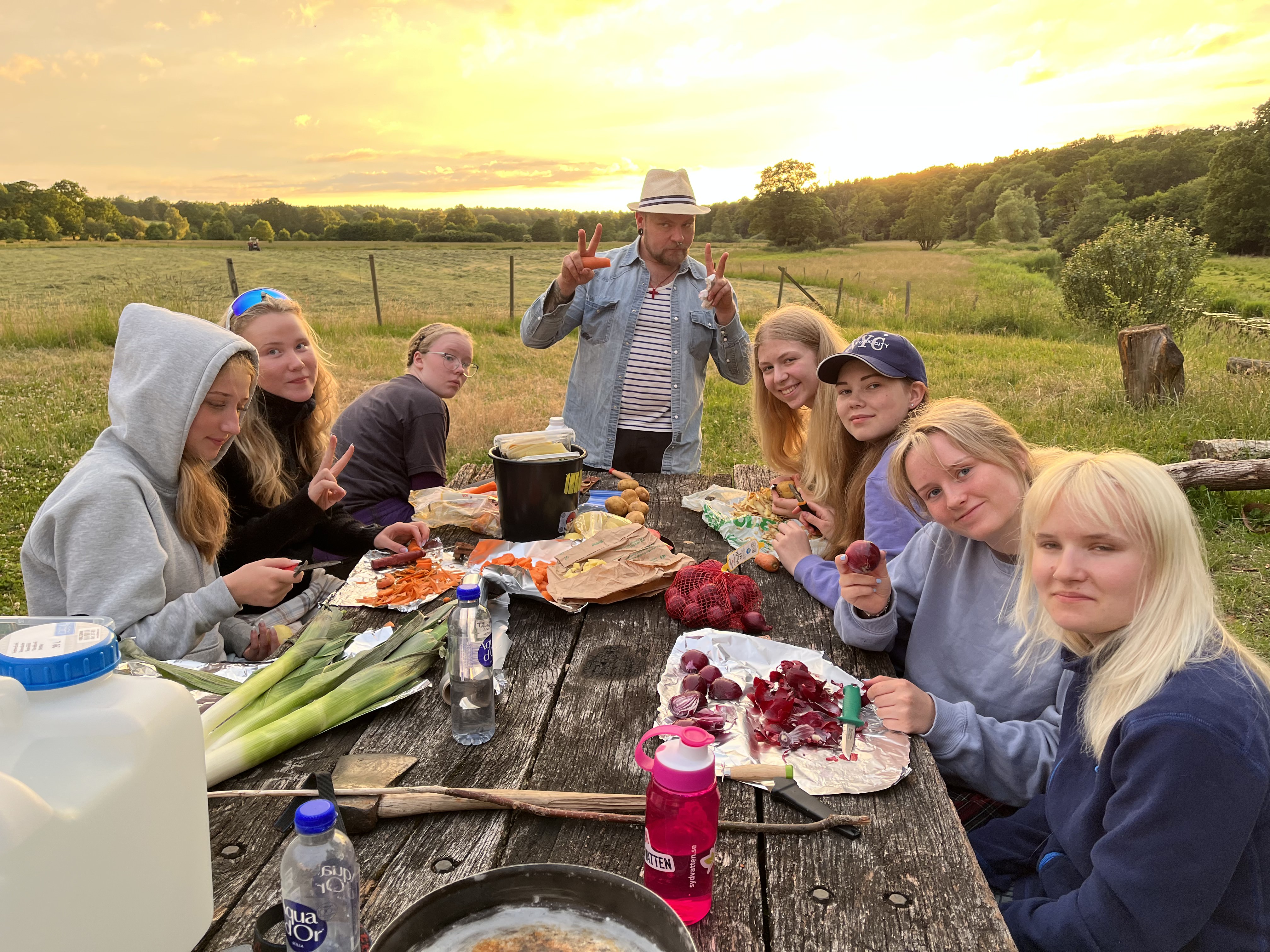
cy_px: 476
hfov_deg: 67.3
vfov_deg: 53.1
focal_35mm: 26
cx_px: 635
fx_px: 954
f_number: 1.6
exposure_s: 1/121
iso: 80
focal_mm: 5.1
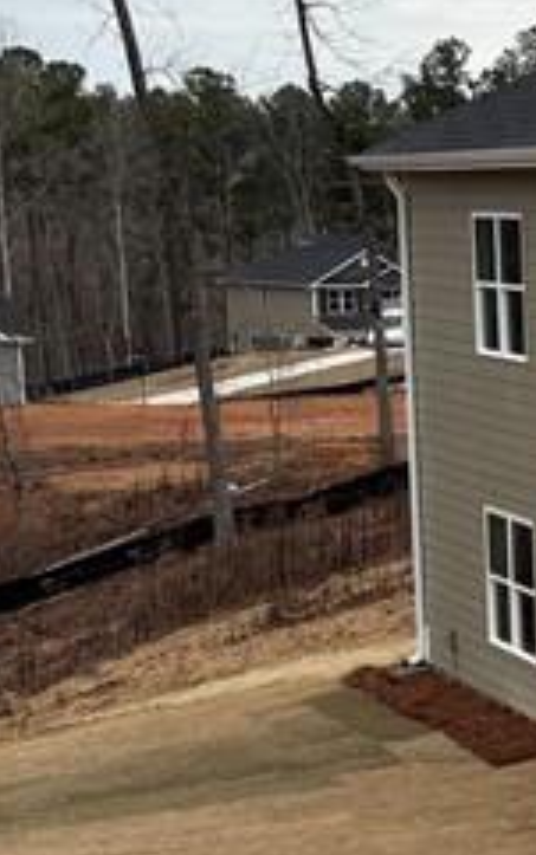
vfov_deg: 17.7
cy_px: 660
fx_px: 2730
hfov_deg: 9.9
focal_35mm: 117
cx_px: 1267
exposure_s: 1/1037
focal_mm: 5.96
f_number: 1.6
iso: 50
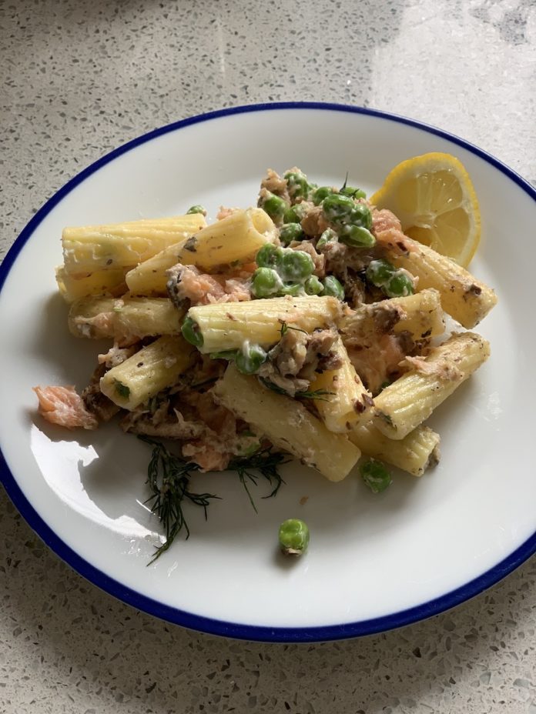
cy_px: 357
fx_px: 1074
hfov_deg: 28.0
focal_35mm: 52
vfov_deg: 36.8
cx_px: 268
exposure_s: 1/122
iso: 80
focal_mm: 6
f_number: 2.4
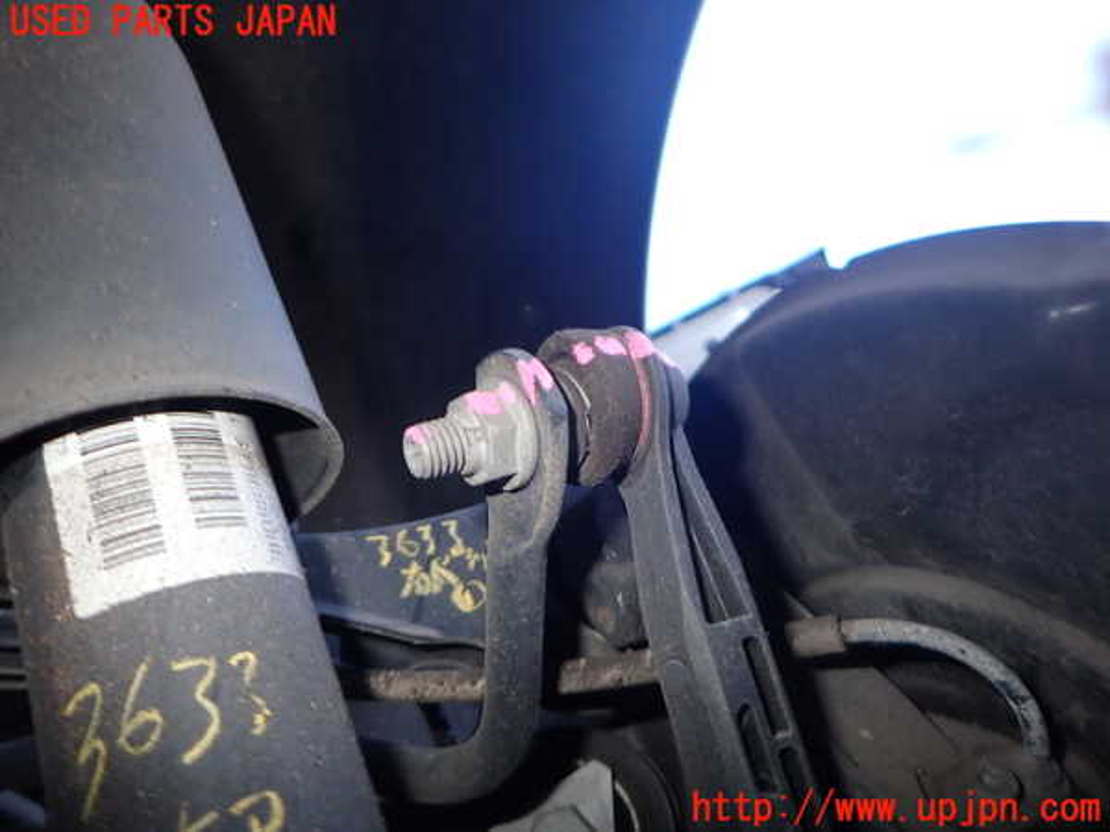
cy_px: 416
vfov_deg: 54.9
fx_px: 802
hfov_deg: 69.4
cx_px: 555
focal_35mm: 25
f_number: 5.6
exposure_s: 1/30
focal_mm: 4.5
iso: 200
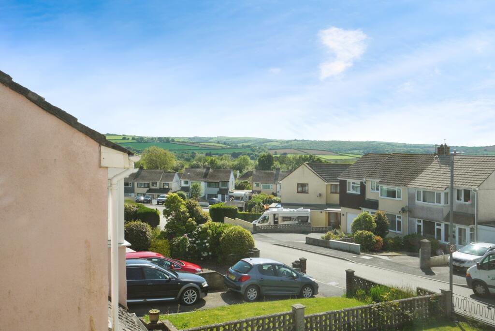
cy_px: 166
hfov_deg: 54.4
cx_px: 248
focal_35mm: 35
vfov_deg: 37.9
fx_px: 482
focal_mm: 35
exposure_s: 1/5000
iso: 2000
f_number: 8
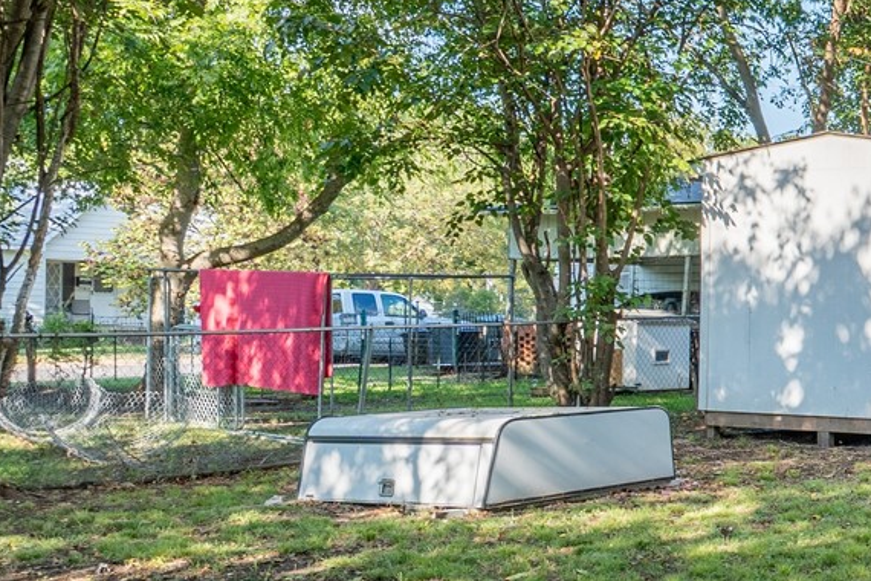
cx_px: 1155
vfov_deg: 22.3
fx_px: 1476
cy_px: 320
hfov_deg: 27.2
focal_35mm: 61
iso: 100
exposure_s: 1/160
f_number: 9
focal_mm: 16
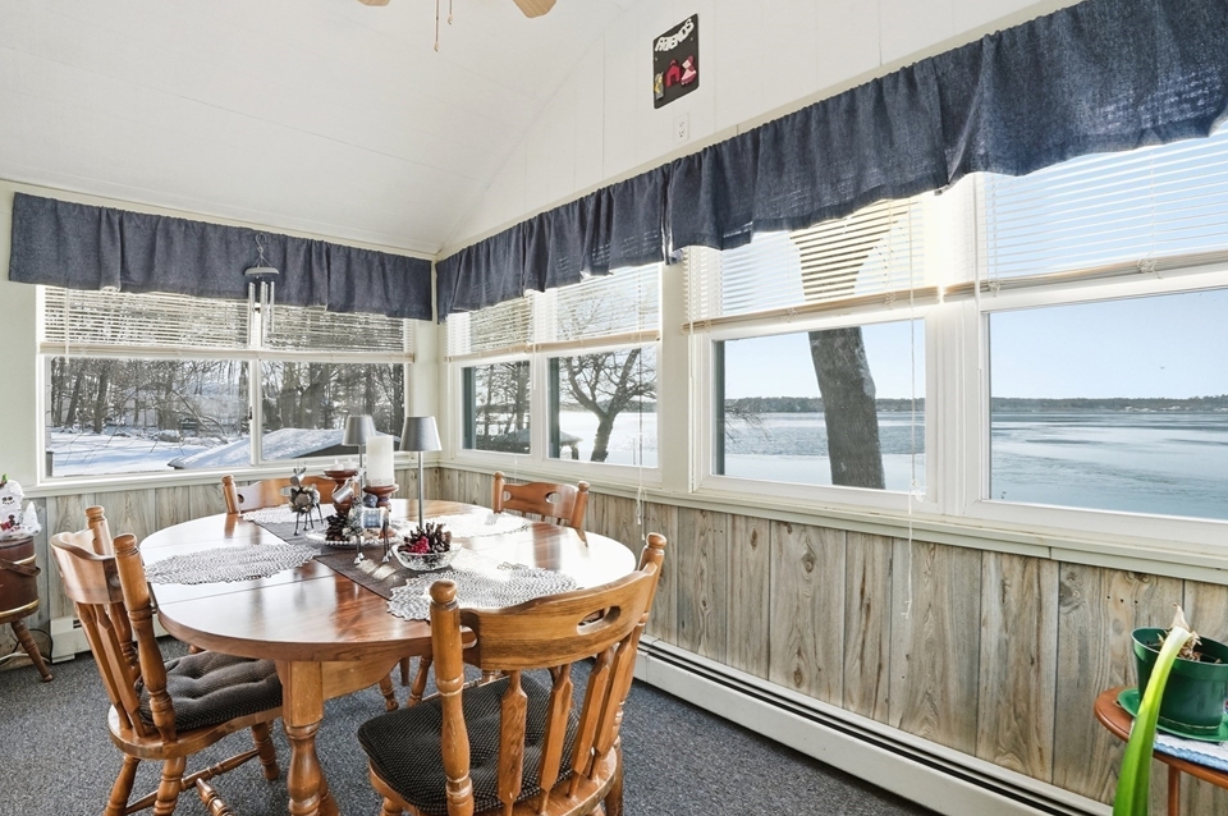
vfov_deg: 73.6
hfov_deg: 96.8
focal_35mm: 16
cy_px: 414
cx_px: 605
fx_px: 545
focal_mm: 10
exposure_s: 1/2000
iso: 800
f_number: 7.1
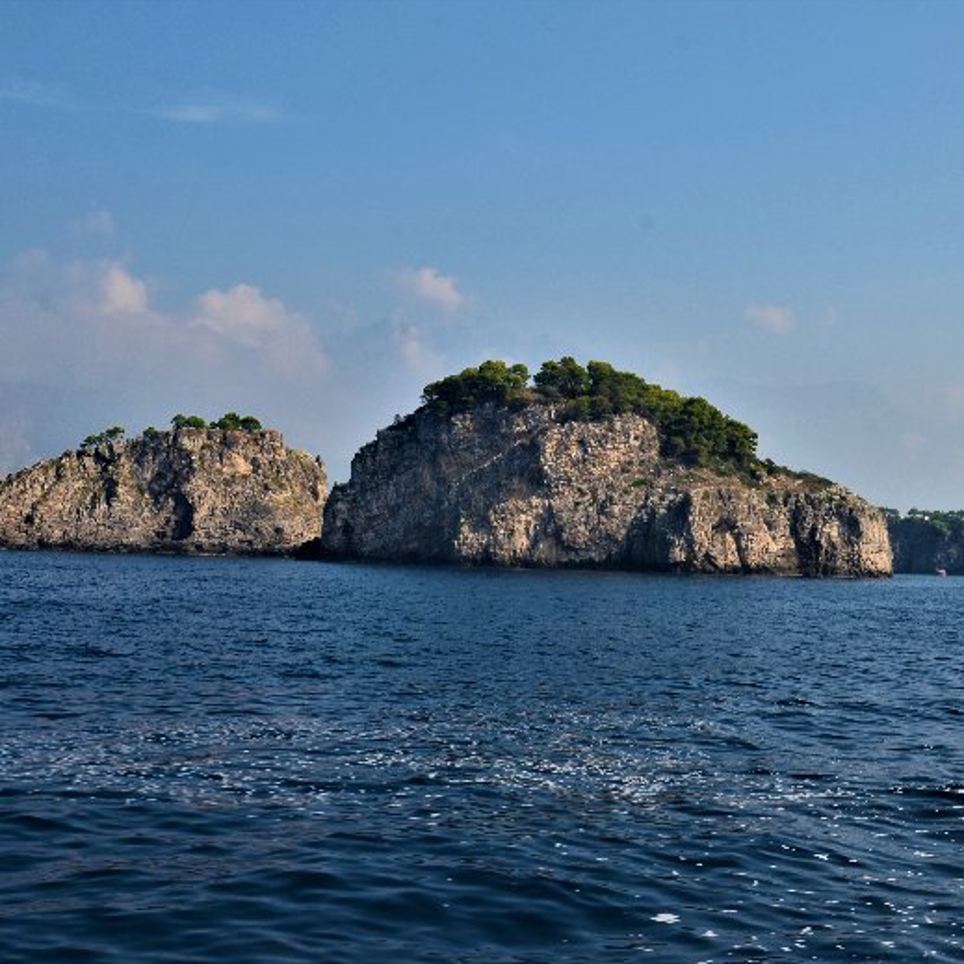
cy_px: 481
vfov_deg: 33.4
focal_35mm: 51
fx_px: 1607
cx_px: 505
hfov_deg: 33.4
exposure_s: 1/125
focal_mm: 26
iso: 180
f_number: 11
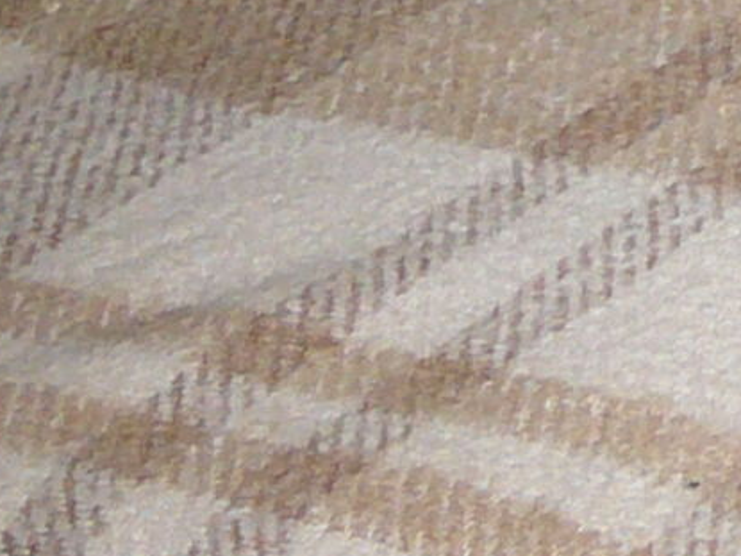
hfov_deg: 8.2
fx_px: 4622
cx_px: 1973
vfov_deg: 6.6
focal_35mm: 216
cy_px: -747
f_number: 2.8
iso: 100
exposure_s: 1/30
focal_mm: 5.2
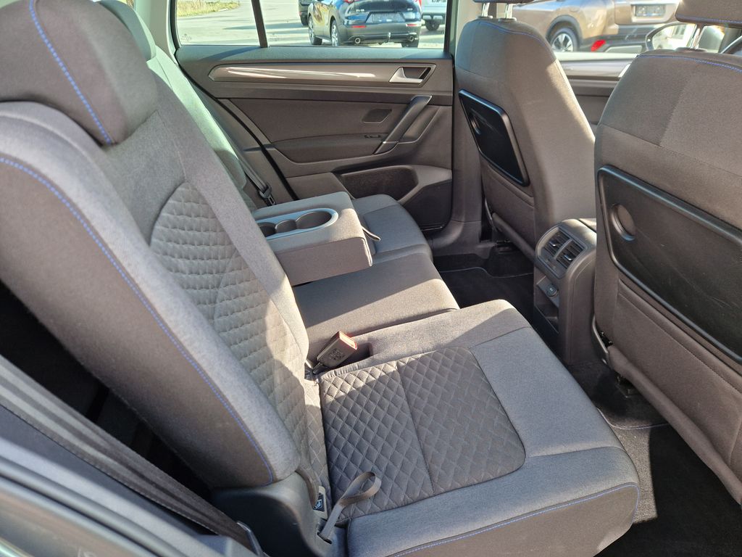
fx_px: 493
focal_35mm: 23
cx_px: 371
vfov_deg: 58.9
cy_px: 278
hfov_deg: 73.9
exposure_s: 1/180
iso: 125
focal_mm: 5.4
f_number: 1.8
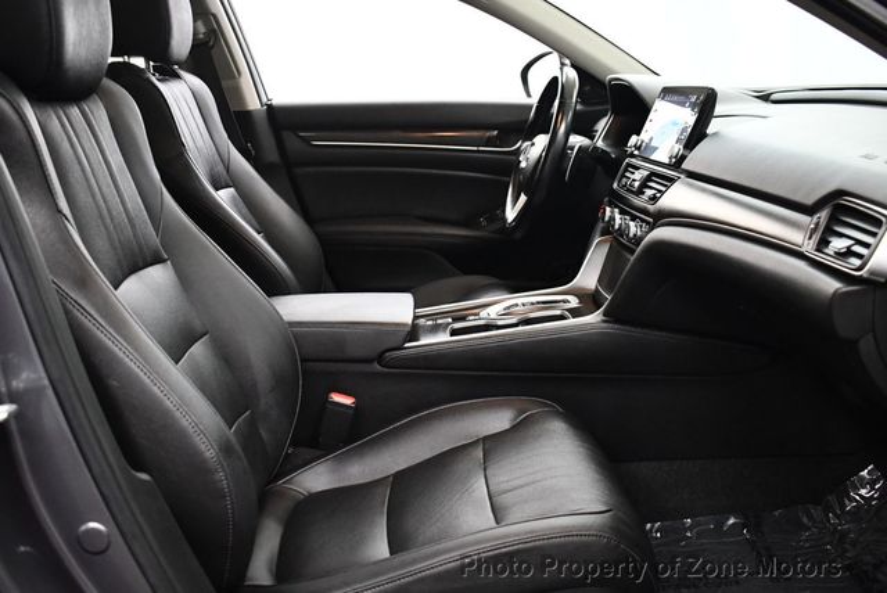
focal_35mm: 36
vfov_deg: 36.9
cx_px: 444
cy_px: 296
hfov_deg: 53.1
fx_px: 888
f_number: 3.5
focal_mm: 18
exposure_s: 1/125
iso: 3200
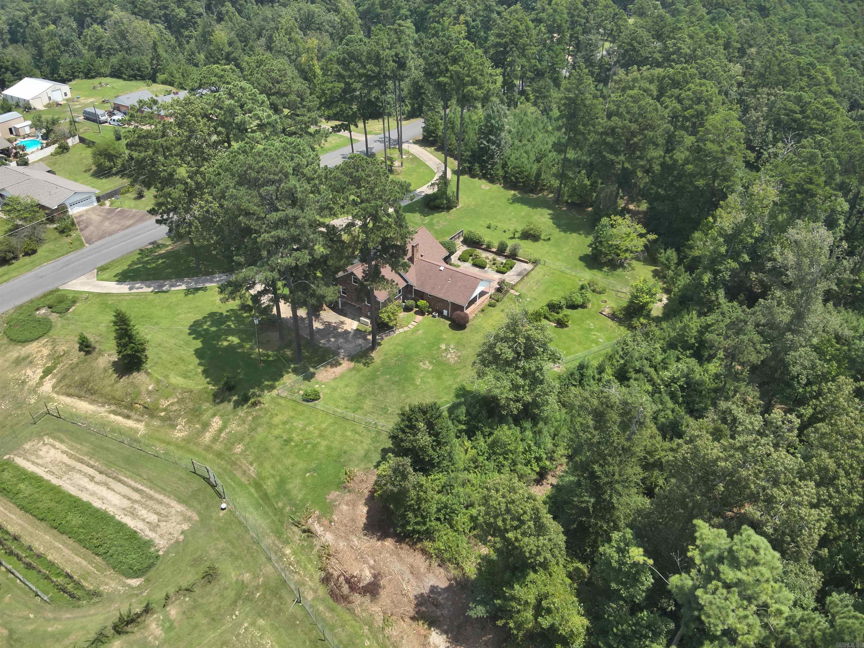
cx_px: 432
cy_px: 324
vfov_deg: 56.8
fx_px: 599
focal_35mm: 24
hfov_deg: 71.6
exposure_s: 1/725
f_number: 2.8
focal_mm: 4.4
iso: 100
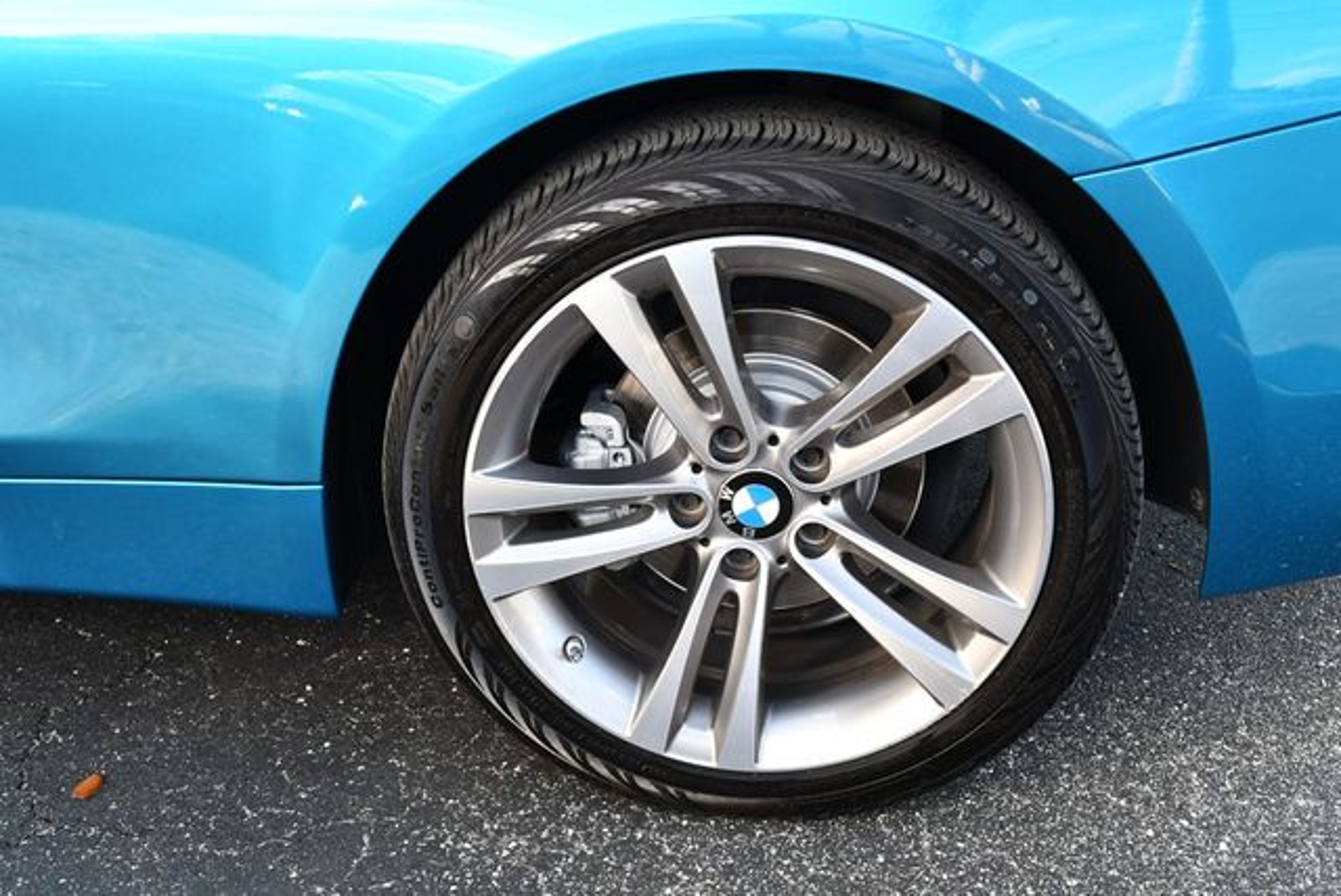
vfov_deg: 33.5
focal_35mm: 40
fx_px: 1491
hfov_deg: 48.4
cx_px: 670
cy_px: 448
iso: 400
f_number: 5.6
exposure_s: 1/250
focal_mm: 20
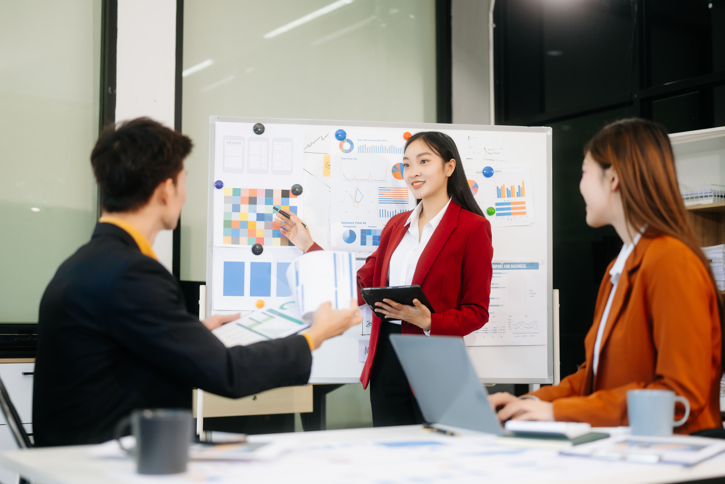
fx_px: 1007
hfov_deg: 39.6
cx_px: 362
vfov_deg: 27.0
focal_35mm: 50
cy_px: 242
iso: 500
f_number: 2
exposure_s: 1/320
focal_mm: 50
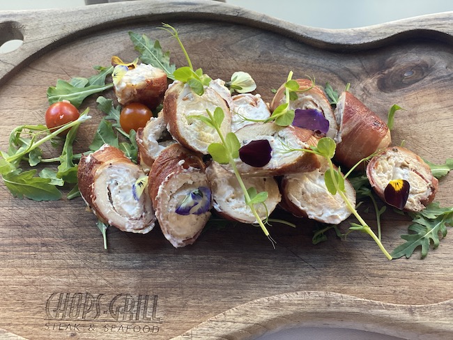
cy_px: 170
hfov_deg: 36.8
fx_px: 681
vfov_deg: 28.1
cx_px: 226
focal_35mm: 52
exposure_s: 1/122
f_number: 2
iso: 200
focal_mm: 6
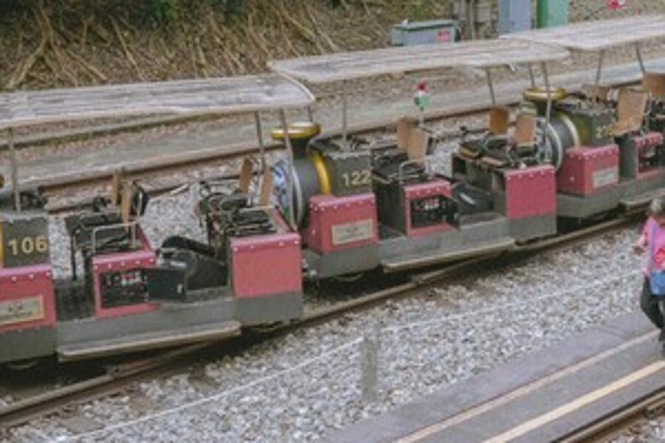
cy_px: 7
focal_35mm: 68
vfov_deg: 19.5
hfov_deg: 28.2
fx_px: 1256
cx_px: 634
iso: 100
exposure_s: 1/80
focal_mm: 24
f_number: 5.6
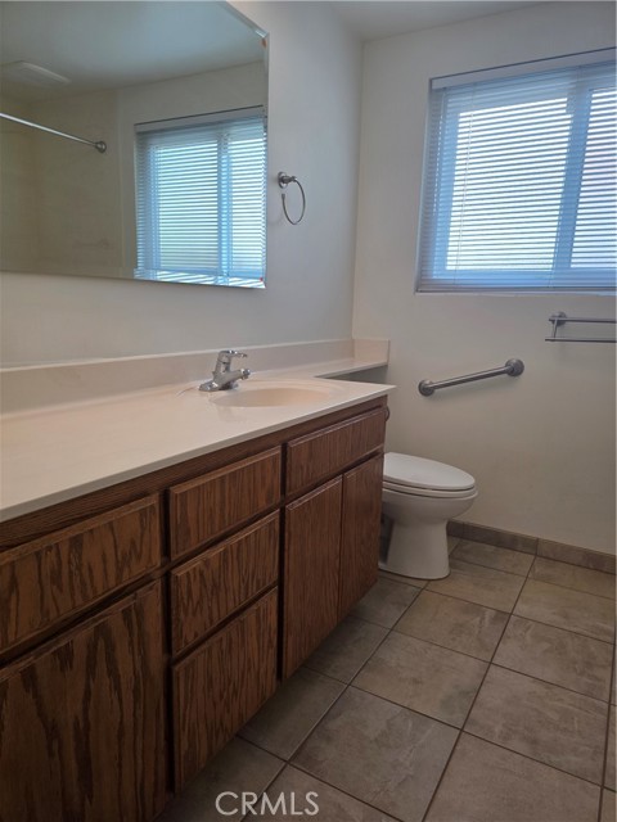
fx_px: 547
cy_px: 411
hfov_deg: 58.9
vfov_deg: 73.9
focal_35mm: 23
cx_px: 308
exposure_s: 1/120
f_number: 1.7
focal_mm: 6.3
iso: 80
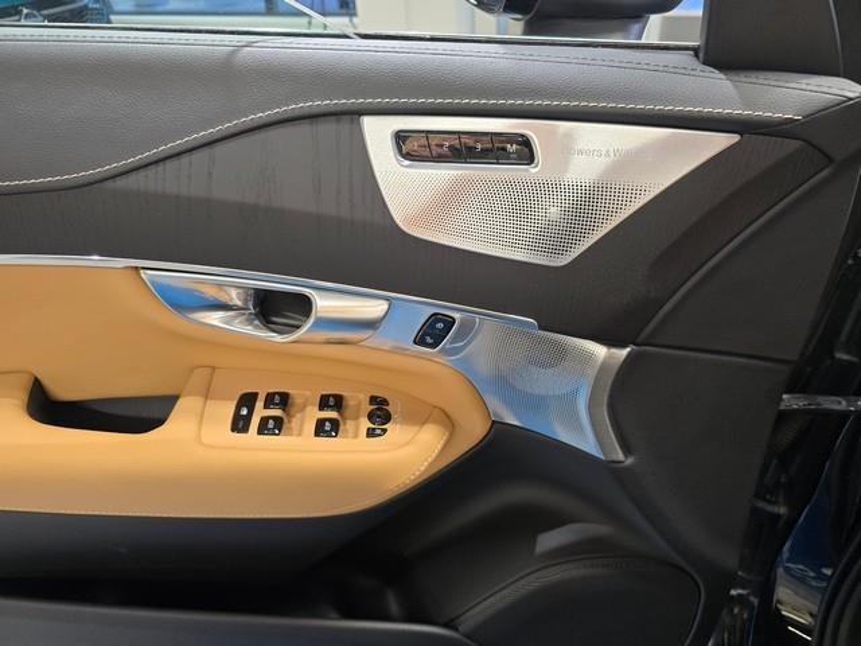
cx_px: 430
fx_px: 572
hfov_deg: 73.9
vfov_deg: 58.9
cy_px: 323
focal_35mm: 23
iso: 320
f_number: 1.7
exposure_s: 1/100
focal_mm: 6.3
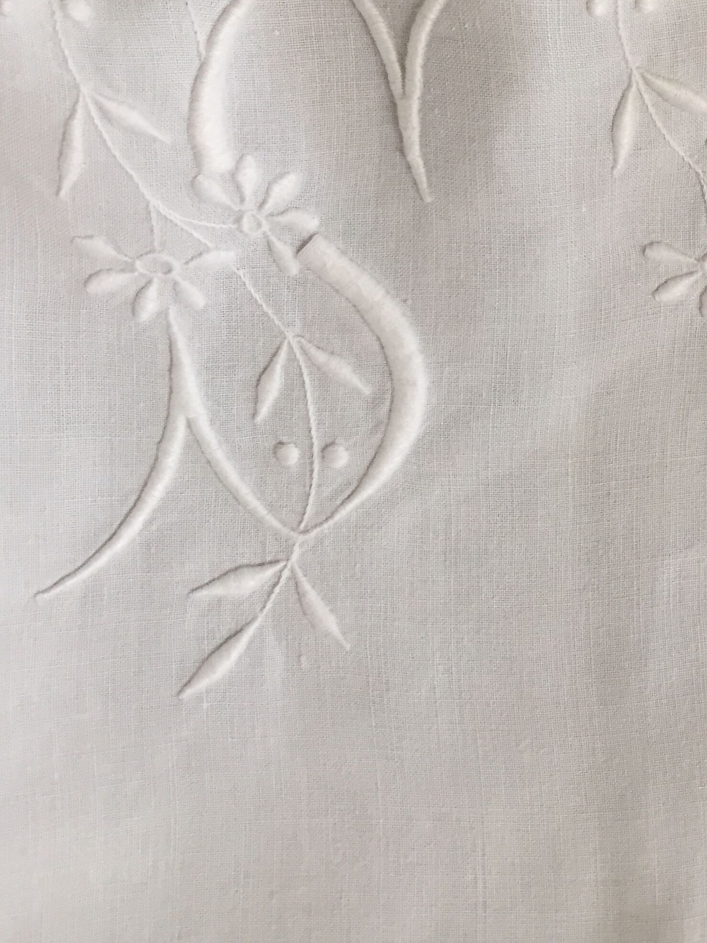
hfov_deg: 29.6
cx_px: 562
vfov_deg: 39.2
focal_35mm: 48
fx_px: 1307
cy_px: 317
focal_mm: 4.15
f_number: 2.2
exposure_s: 1/33
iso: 50
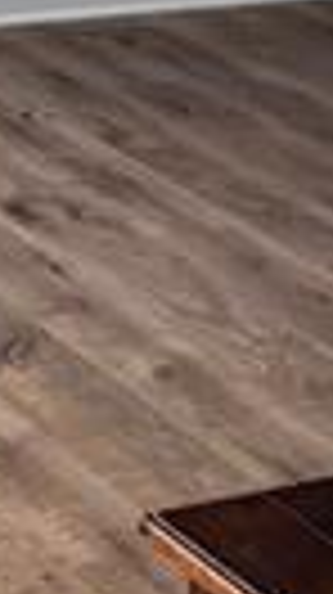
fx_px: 2392
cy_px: -284
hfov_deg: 7.5
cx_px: -423
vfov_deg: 13.4
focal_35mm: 152
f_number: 1.78
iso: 200
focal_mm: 6.76
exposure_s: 1/100
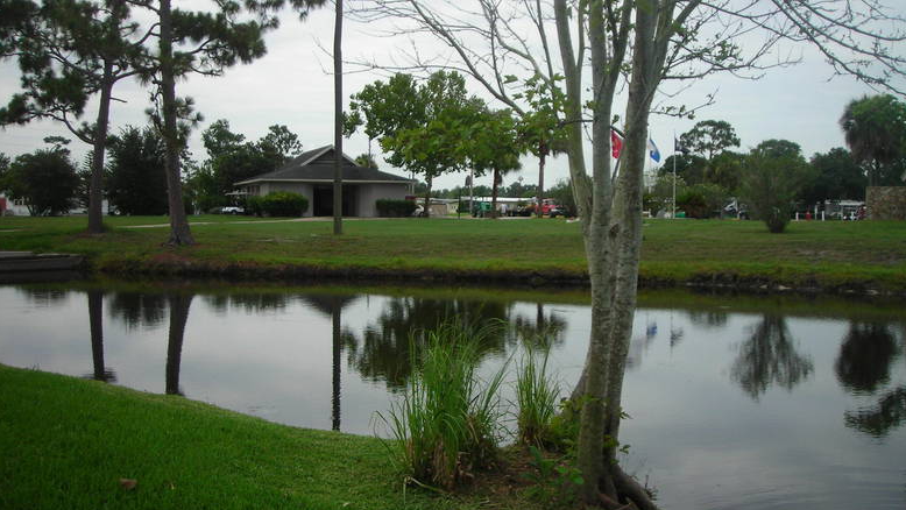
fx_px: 1009
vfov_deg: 28.3
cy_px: 214
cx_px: 455
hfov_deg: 48.3
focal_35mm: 42
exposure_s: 1/150
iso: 50
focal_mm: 6.3
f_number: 6.4
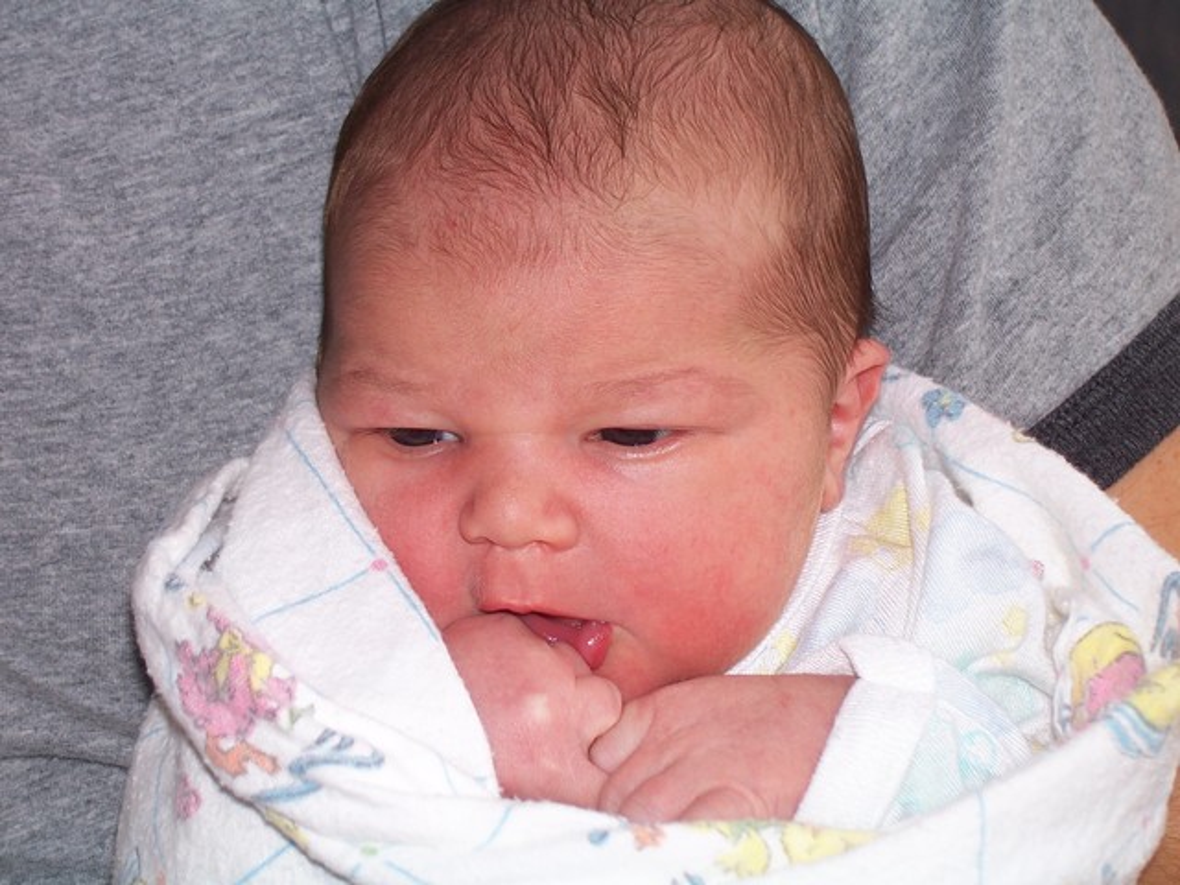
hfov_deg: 19.3
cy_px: 442
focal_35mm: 102
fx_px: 3477
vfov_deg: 14.5
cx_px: 590
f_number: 4
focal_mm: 17.5
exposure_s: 1/125
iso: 80
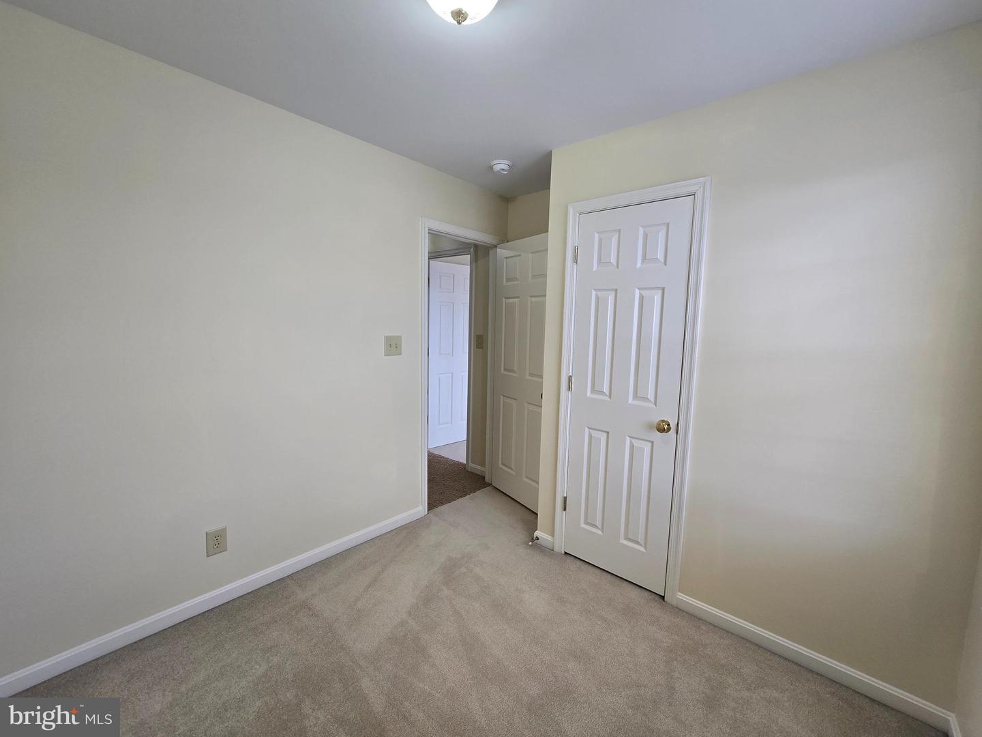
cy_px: 368
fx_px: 369
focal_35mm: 13
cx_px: 491
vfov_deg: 89.9
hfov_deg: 106.2
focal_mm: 2.2
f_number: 2.2
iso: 64
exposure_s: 1/60
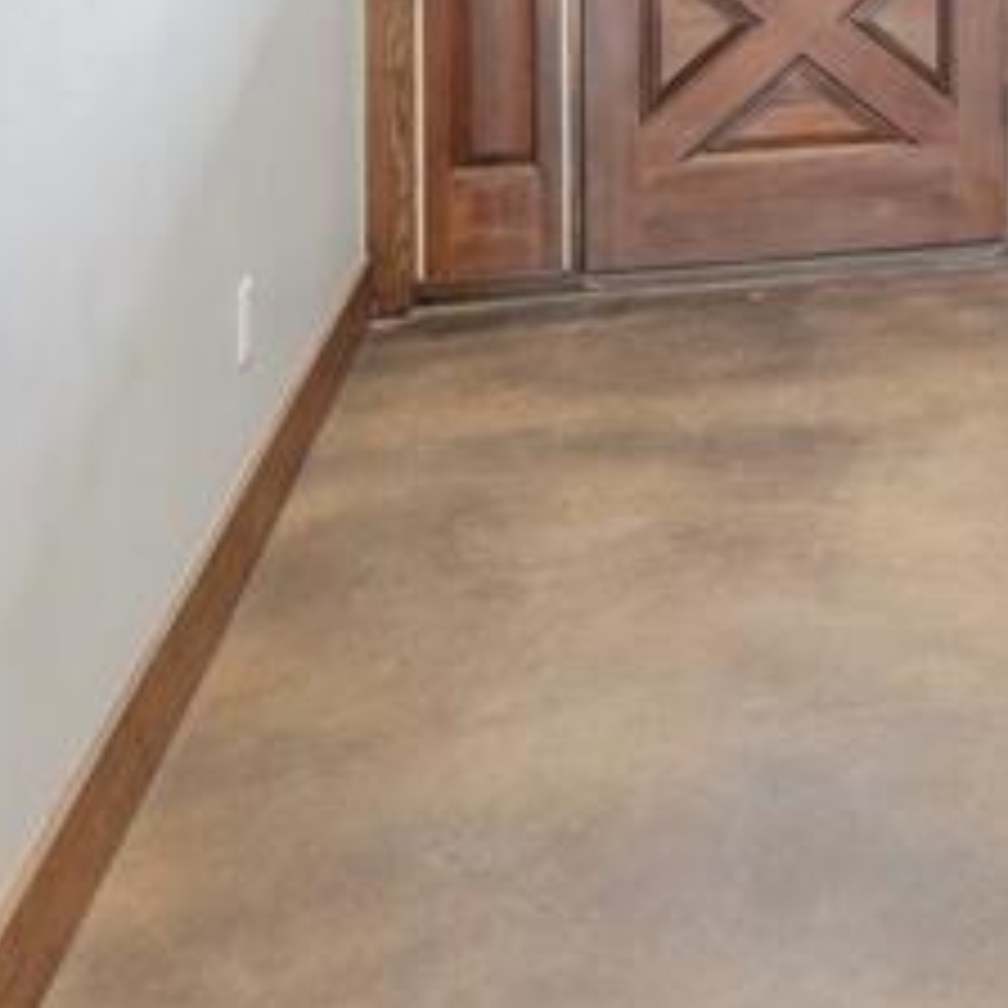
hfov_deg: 24.2
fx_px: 2043
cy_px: -248
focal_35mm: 62
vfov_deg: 24.7
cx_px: 1316
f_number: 8
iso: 400
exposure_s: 1/4
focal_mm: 16
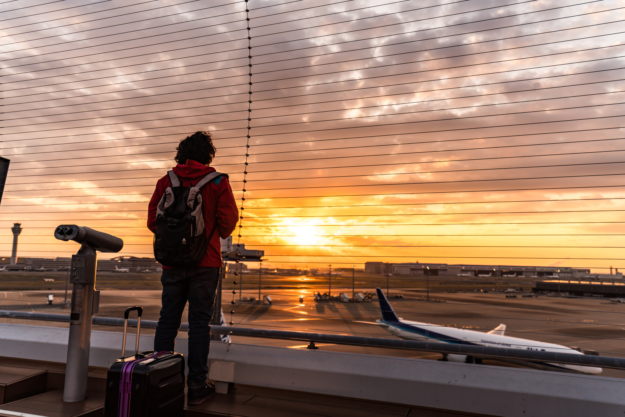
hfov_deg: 63.6
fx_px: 504
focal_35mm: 29
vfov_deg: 45.0
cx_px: 312
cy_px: 208
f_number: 4
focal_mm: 29
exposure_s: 1/400
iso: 100
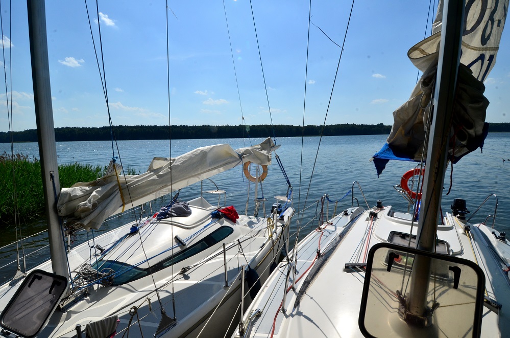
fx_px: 254
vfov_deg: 67.1
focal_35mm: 18
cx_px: 255
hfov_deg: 90.1
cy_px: 169
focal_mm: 12
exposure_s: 1/500
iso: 400
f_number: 18
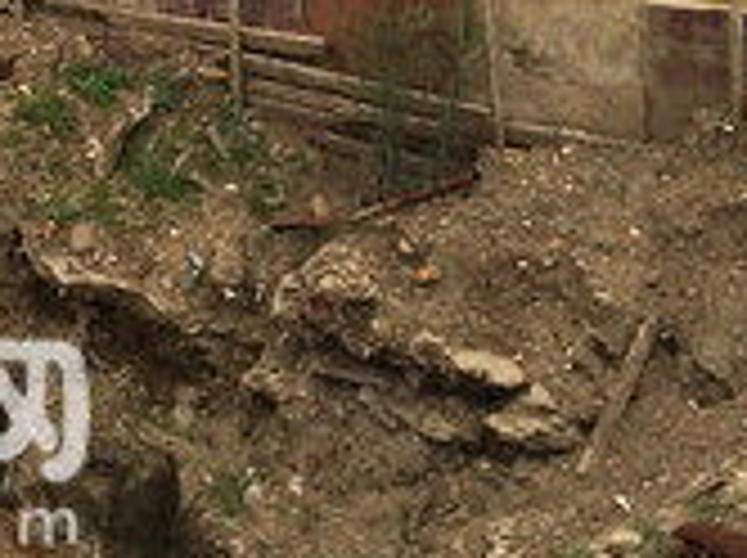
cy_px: -220
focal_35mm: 105
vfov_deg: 13.4
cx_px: -410
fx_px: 2263
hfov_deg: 16.8
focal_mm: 4.15
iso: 32
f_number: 2.2
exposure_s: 1/733
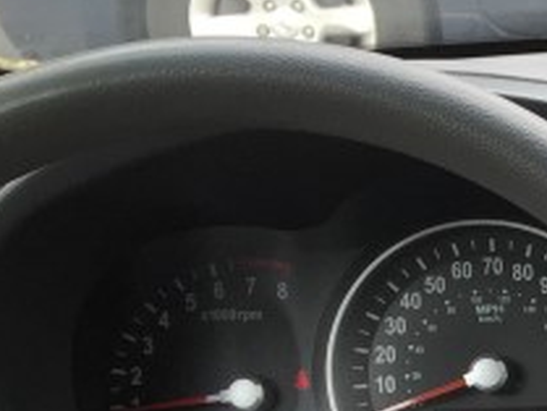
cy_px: 597
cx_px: 1199
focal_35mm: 142
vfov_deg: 10.2
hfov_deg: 11.9
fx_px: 2245
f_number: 2.2
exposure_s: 1/178
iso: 32
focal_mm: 4.15
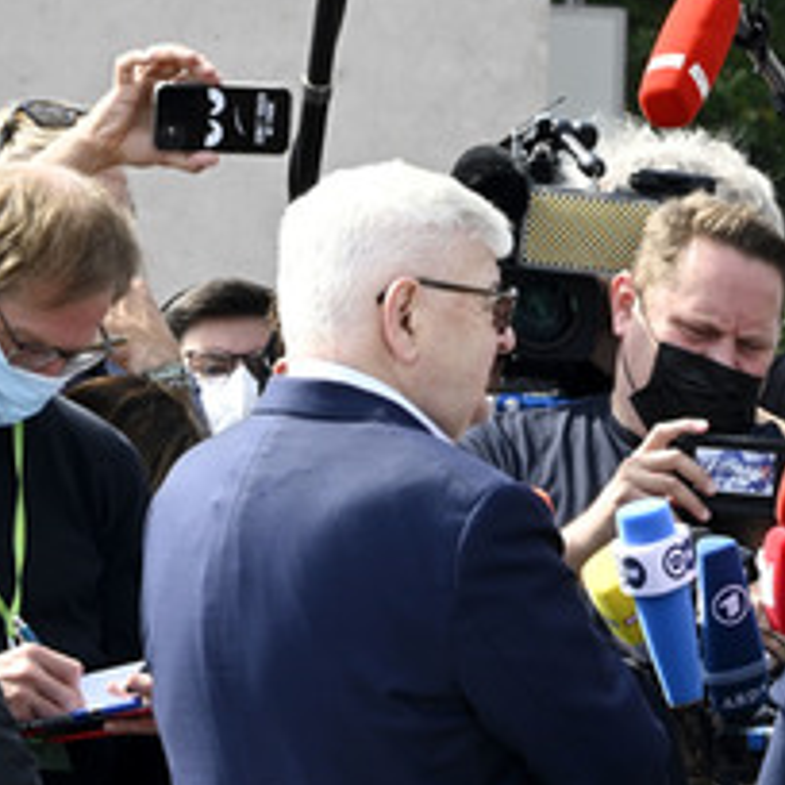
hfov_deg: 3.7
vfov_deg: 3.7
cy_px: 550
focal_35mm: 470
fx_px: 12059
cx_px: 656
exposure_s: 1/125
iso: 1250
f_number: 25
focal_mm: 250
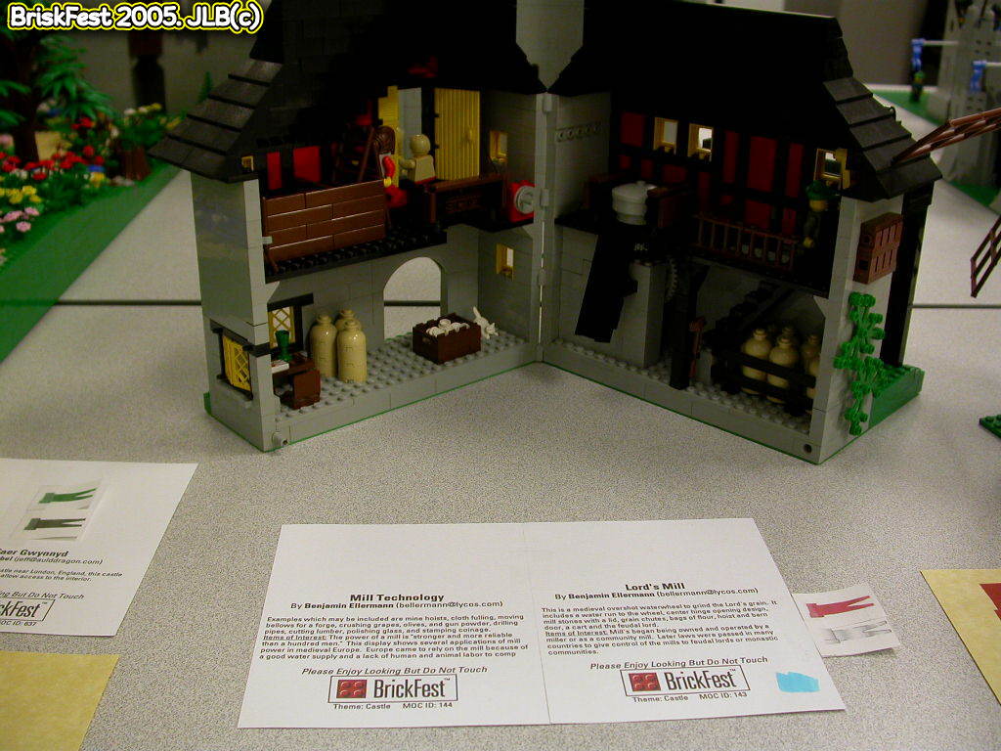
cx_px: 500
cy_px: 376
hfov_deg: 49.0
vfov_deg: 37.7
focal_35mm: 38
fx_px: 1099
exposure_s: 1/13.1
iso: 100
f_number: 2.6
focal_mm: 7.85
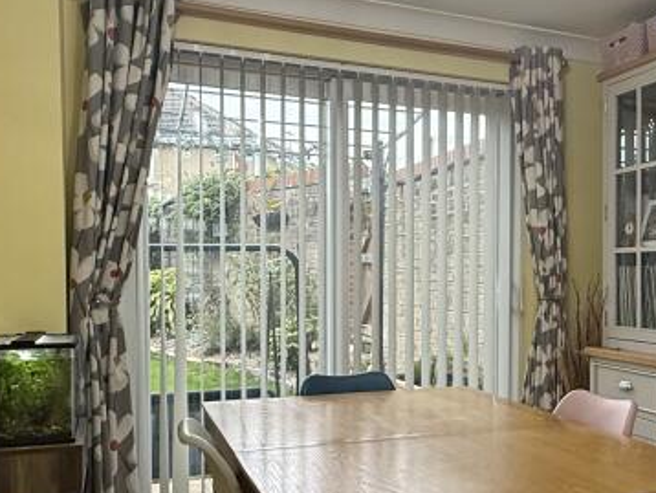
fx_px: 759
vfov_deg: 35.8
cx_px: 473
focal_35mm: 40
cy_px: 302
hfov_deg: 45.5
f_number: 2.2
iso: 200
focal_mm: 2.22
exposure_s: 1/100
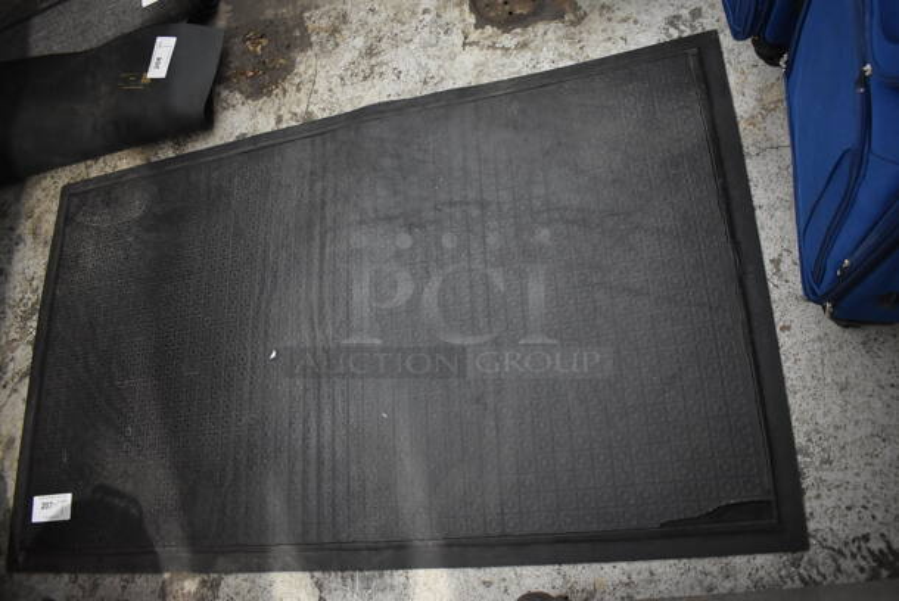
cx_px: 450
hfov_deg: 67.3
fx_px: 675
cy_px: 300
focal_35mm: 27
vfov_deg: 48.0
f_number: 3.5
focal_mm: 18
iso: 2200
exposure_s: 1/30
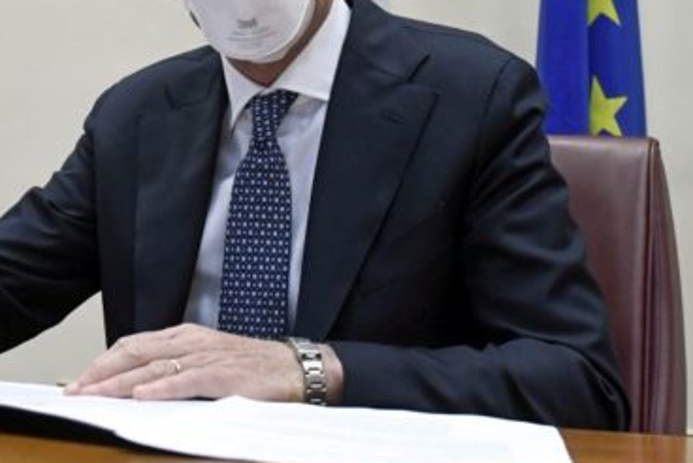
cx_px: 230
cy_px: 49
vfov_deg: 19.7
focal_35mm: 68
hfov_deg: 29.4
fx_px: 1310
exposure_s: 1/125
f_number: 4.5
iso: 3200
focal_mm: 24
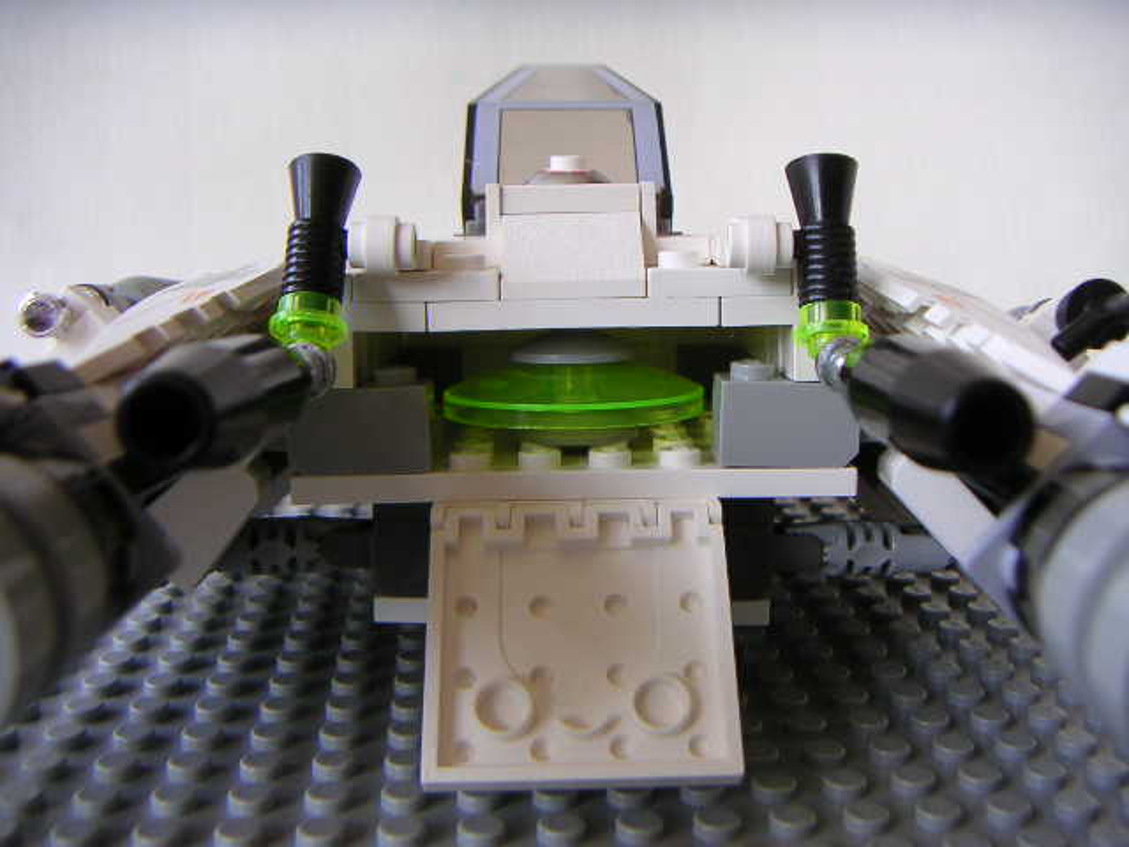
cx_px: 564
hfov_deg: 50.1
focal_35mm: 37
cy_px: 424
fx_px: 1207
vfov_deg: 38.7
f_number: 2.8
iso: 64
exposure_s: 1/60
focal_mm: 4.8
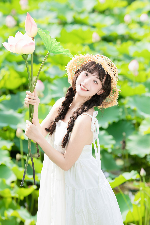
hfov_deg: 11.1
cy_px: 112
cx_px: 75
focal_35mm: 123
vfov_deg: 16.7
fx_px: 769
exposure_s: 1/400
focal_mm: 122
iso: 320
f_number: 4
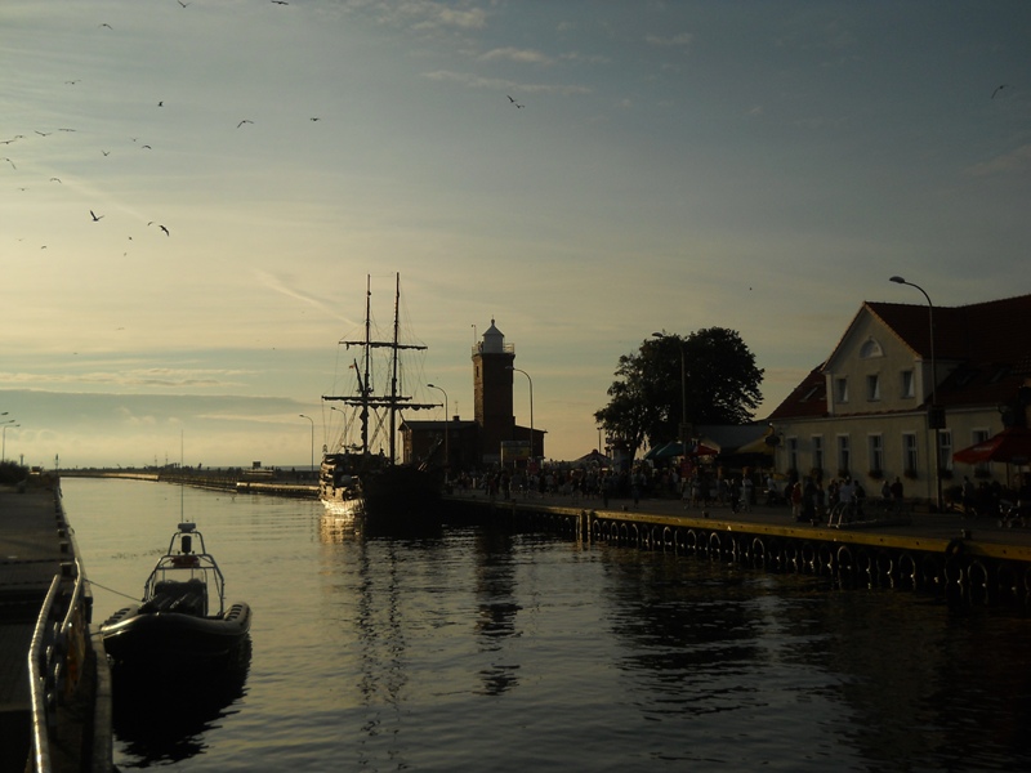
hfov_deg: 45.8
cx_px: 516
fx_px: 1221
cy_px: 386
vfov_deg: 35.1
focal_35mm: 41
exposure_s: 1/1000
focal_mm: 6.72
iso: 80
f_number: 5.5
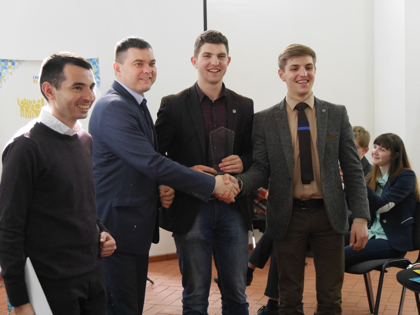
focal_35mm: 60
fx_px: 728
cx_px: 210
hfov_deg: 32.2
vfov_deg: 24.4
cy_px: 158
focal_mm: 30
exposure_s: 1/60
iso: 2500
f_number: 4.4
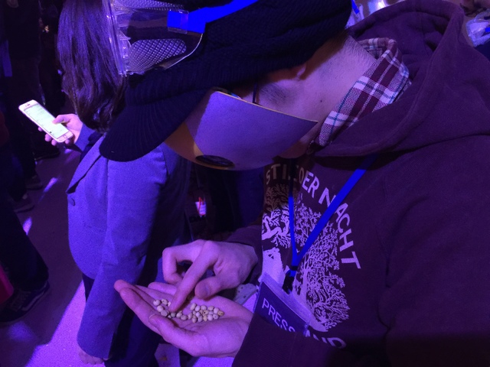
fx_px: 411
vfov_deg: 48.2
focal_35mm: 29
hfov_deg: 61.7
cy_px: 184
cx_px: 245
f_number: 2.2
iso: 80
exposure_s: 1/4
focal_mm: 4.15
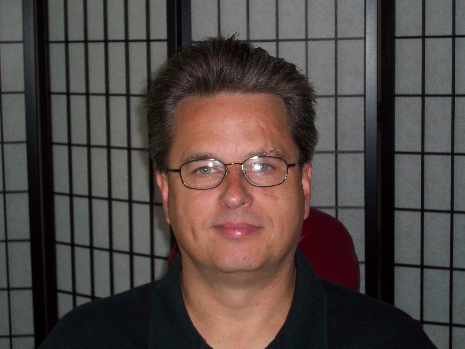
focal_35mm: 77
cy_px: 174
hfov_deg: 25.3
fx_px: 1034
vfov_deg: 19.1
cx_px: 232
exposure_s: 1/102
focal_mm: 12.8
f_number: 4.2
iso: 160
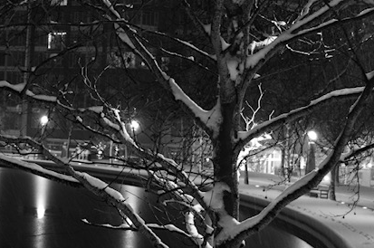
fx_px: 1325
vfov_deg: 10.7
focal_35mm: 128
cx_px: 140
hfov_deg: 16.0
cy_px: 77
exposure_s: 1/5
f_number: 7.1
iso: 1600
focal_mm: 55
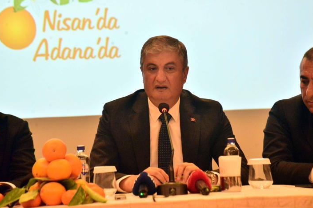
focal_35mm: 213
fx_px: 1851
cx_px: 162
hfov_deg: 9.7
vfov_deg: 6.4
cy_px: 103
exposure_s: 1/100
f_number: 5.6
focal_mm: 200
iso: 6400
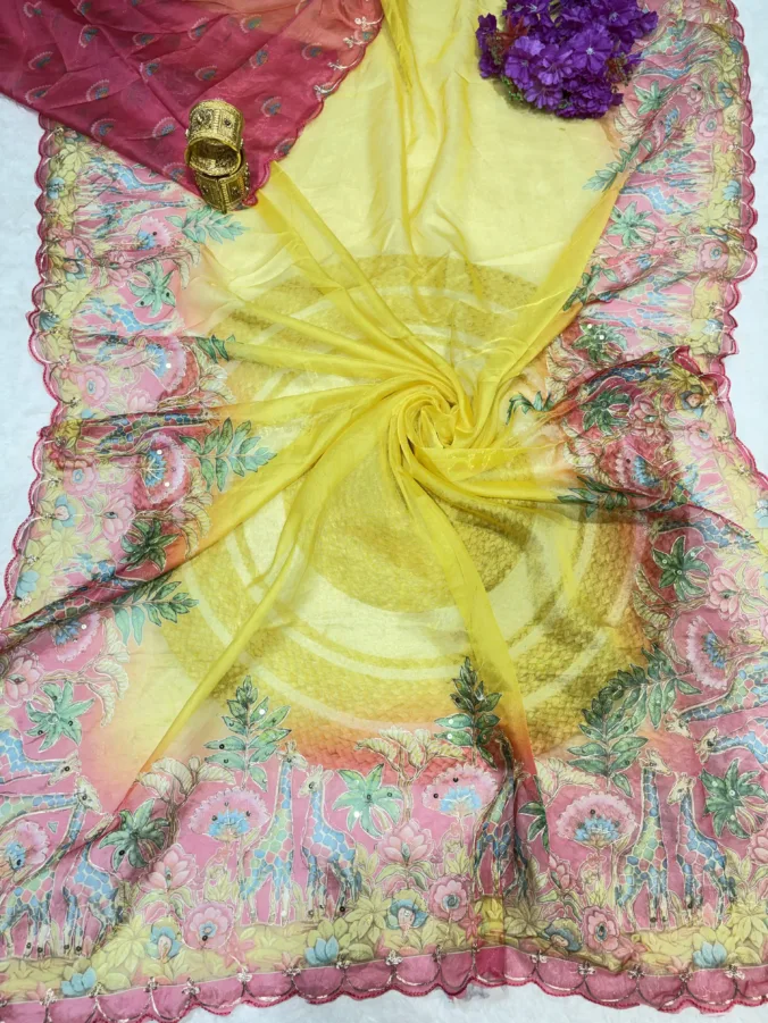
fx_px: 769
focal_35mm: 26
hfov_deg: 53.1
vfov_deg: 67.3
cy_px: 512
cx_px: 384
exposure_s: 1/100
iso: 64
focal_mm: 5.96
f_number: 1.6
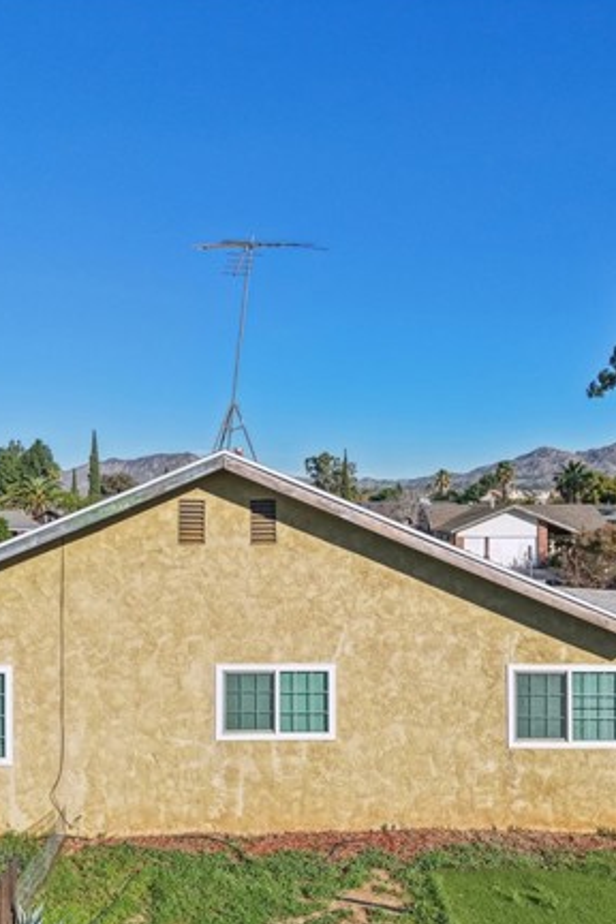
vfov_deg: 51.8
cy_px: 496
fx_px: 950
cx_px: 312
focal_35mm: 37
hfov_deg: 35.9
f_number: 1.8
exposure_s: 1/4000
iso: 150
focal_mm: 8.7
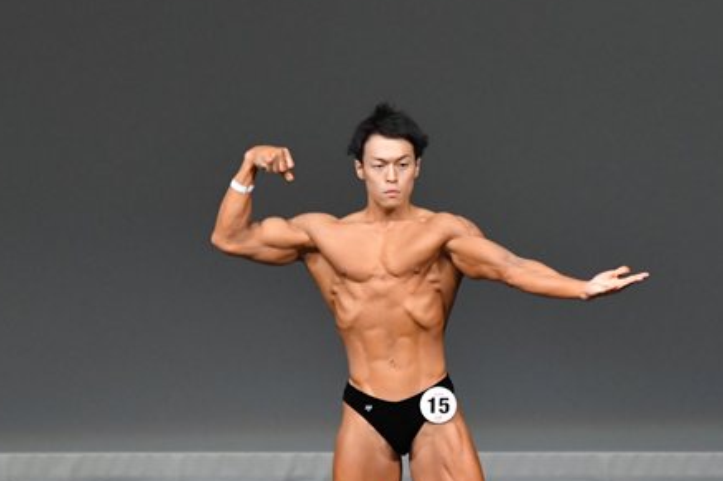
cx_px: 486
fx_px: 10138
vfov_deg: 2.7
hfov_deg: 4.1
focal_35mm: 505
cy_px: 375
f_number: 5.6
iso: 4000
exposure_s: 1/400
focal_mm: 190
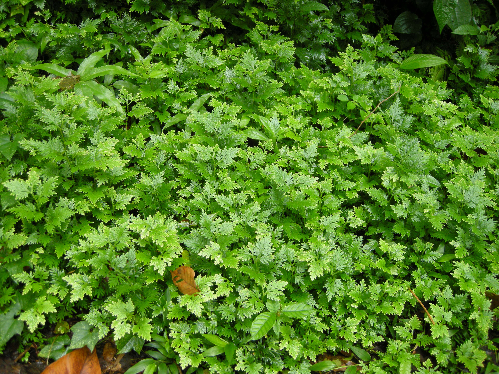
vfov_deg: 40.7
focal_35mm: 35
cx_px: 250
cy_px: 187
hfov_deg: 52.6
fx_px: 505
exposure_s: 1/51.2
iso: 143
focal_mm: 7.5
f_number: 2.7
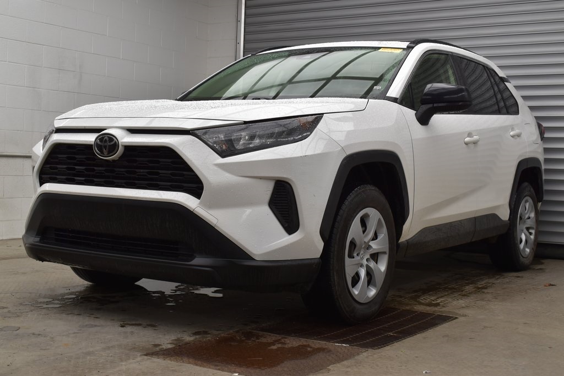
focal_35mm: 51
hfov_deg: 38.9
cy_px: 188
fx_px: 799
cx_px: 282
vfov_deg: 26.5
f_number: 9
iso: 400
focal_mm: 34
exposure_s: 1/125
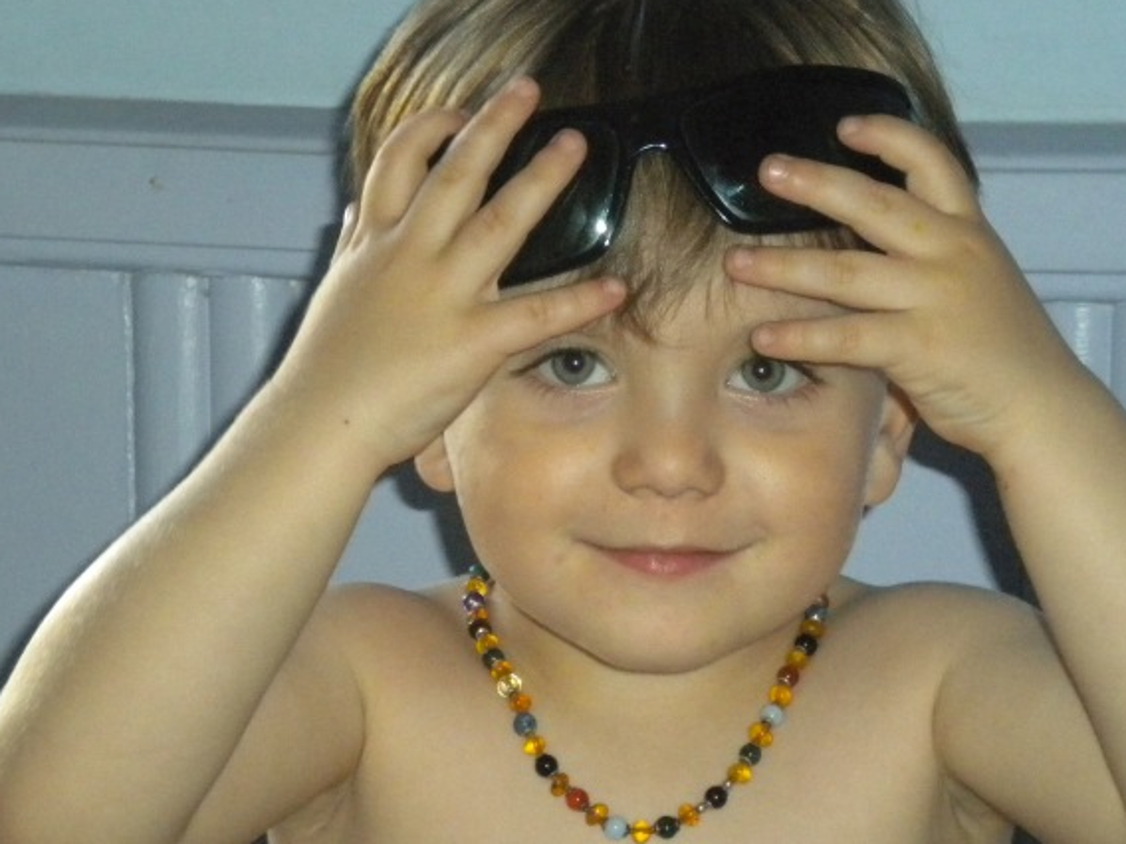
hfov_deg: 13.3
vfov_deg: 10.0
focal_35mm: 148
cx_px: 646
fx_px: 4814
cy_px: 519
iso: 800
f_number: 5.9
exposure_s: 1/60
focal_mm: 18.9
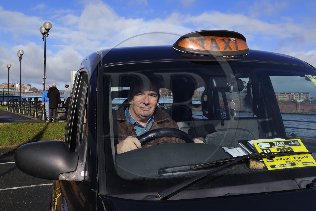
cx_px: 158
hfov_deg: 58.7
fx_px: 281
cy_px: 106
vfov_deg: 41.1
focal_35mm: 32
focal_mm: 32
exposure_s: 1/250
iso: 400
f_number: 13
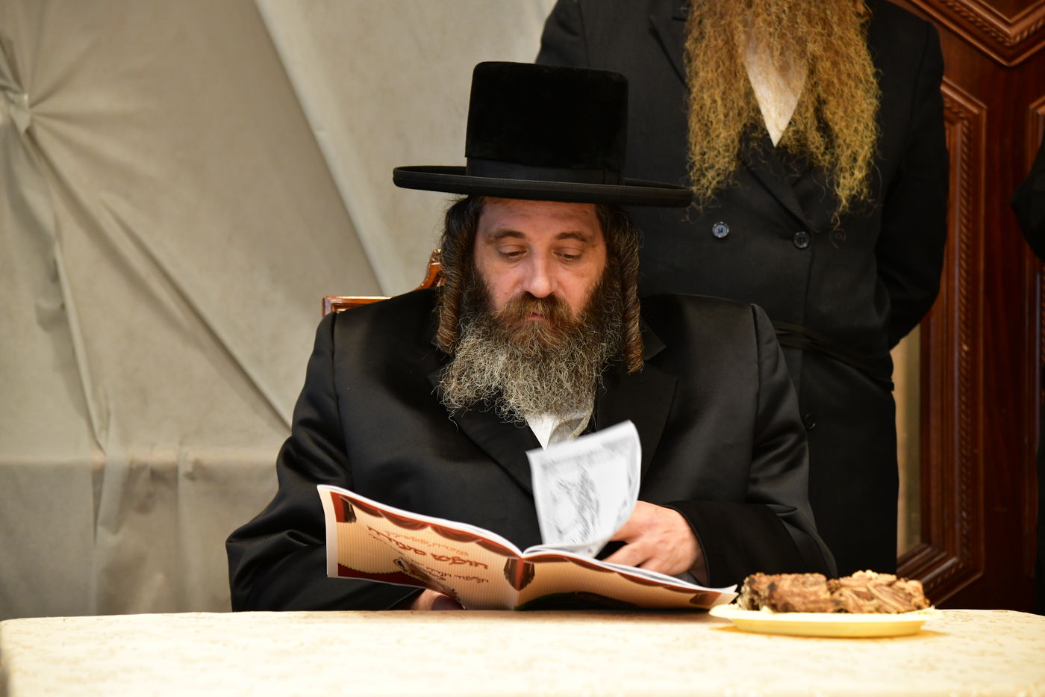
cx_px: 522
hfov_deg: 18.6
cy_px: 348
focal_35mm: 110
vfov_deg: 12.4
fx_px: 3192
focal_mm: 110
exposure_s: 1/100
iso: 2500
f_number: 5.6
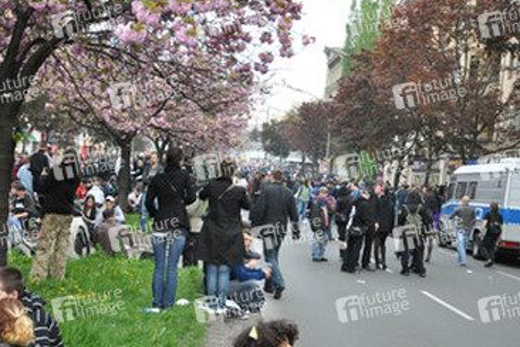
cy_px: 199
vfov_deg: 21.0
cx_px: 249
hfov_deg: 31.1
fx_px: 933
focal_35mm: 65
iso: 800
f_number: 4.5
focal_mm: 35
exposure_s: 1/400
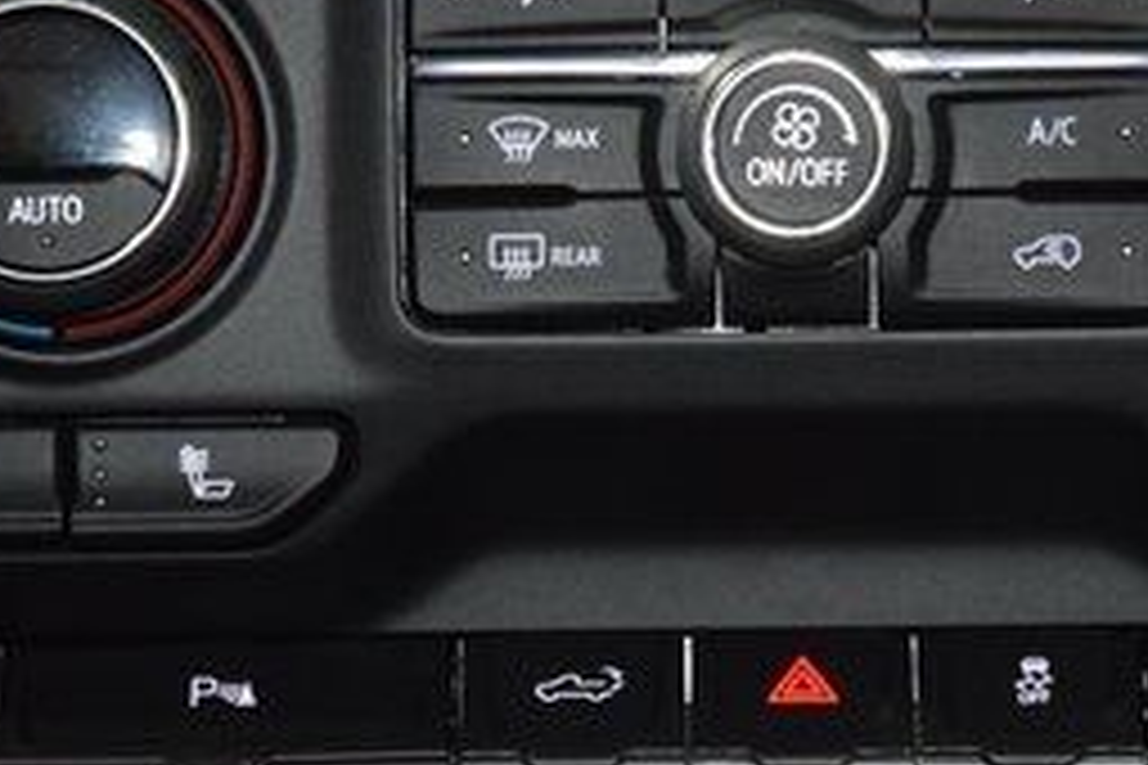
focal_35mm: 264
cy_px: 106
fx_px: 8418
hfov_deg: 7.8
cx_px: 792
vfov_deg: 5.2
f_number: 4.5
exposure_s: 1/30
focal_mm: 70
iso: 2000
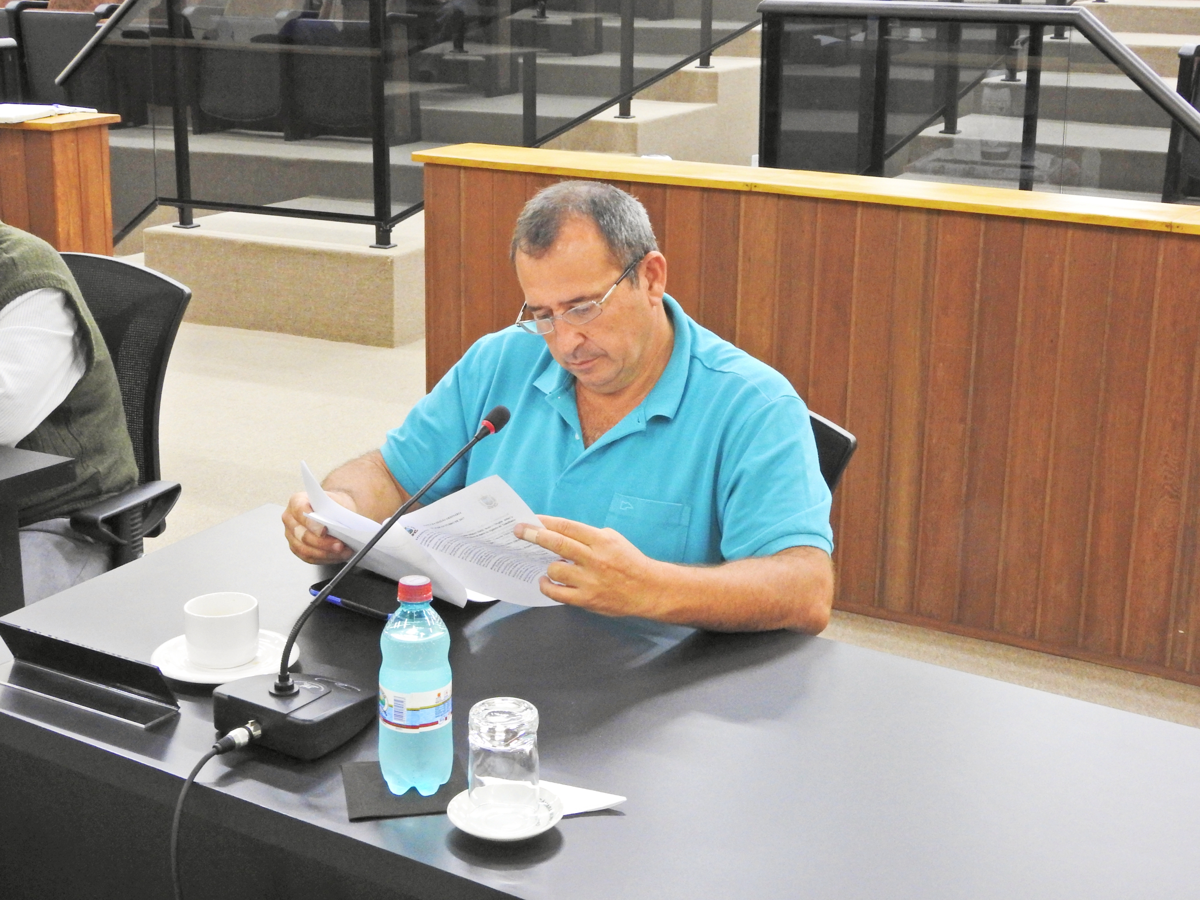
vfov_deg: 26.6
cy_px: 450
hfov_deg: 34.9
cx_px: 600
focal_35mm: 55
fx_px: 1907
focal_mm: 9.9
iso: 800
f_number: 5
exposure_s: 1/8
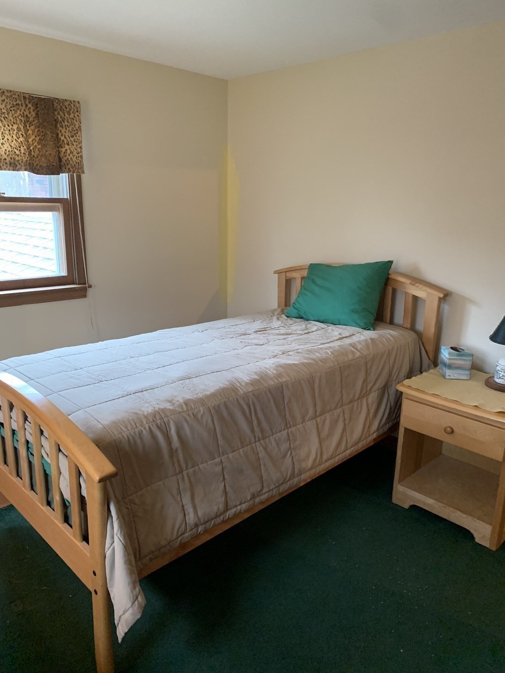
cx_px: 252
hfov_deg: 53.1
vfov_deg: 67.3
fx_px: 506
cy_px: 336
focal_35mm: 26
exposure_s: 1/40
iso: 400
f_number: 1.8
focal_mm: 4.25
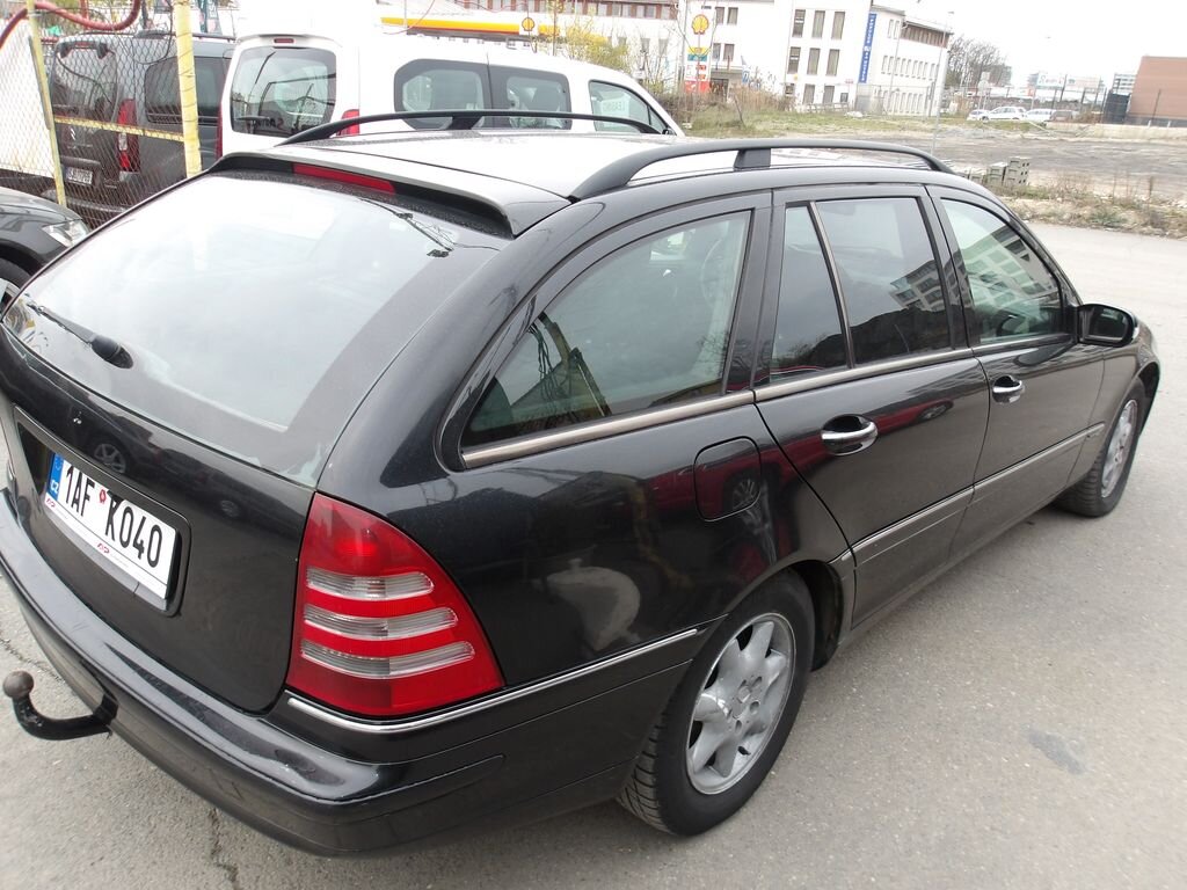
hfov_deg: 65.3
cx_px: 594
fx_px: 926
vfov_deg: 51.4
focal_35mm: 27
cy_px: 445
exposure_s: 1/241
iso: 100
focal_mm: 4.9
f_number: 3
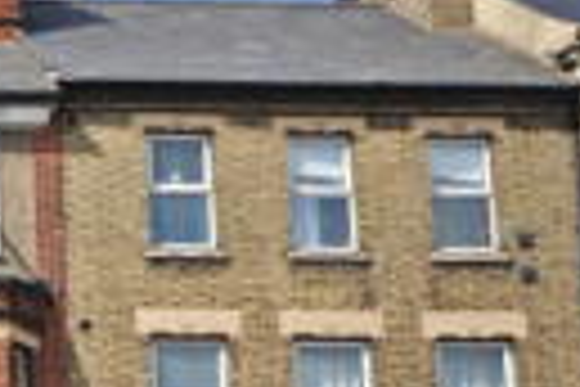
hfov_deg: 16.7
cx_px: -297
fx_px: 1788
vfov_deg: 12.0
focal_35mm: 111
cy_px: 479
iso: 100
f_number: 7.1
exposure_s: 1/250
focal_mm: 20
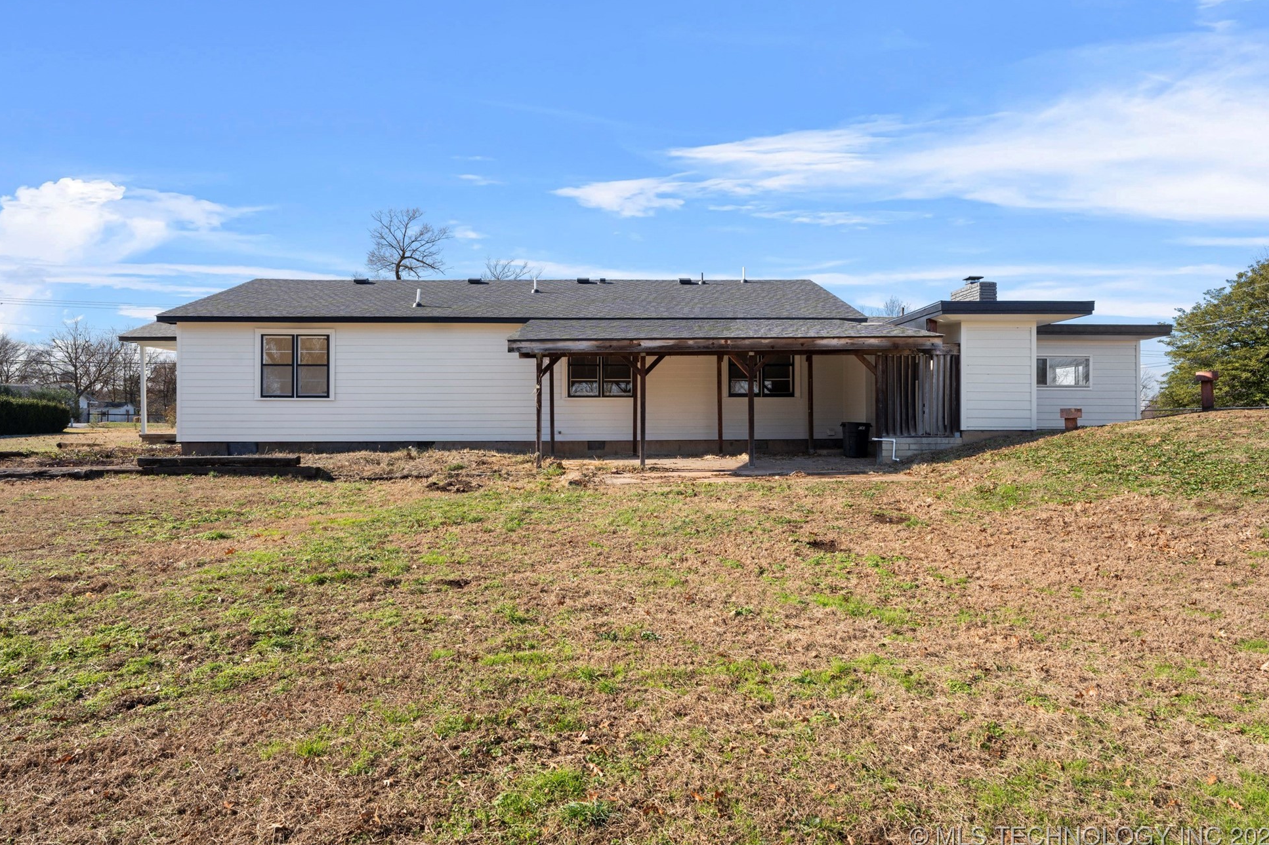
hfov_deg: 83.1
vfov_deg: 61.1
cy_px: 417
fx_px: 716
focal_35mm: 20
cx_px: 623
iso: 250
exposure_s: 1/200
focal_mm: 19.3
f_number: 9
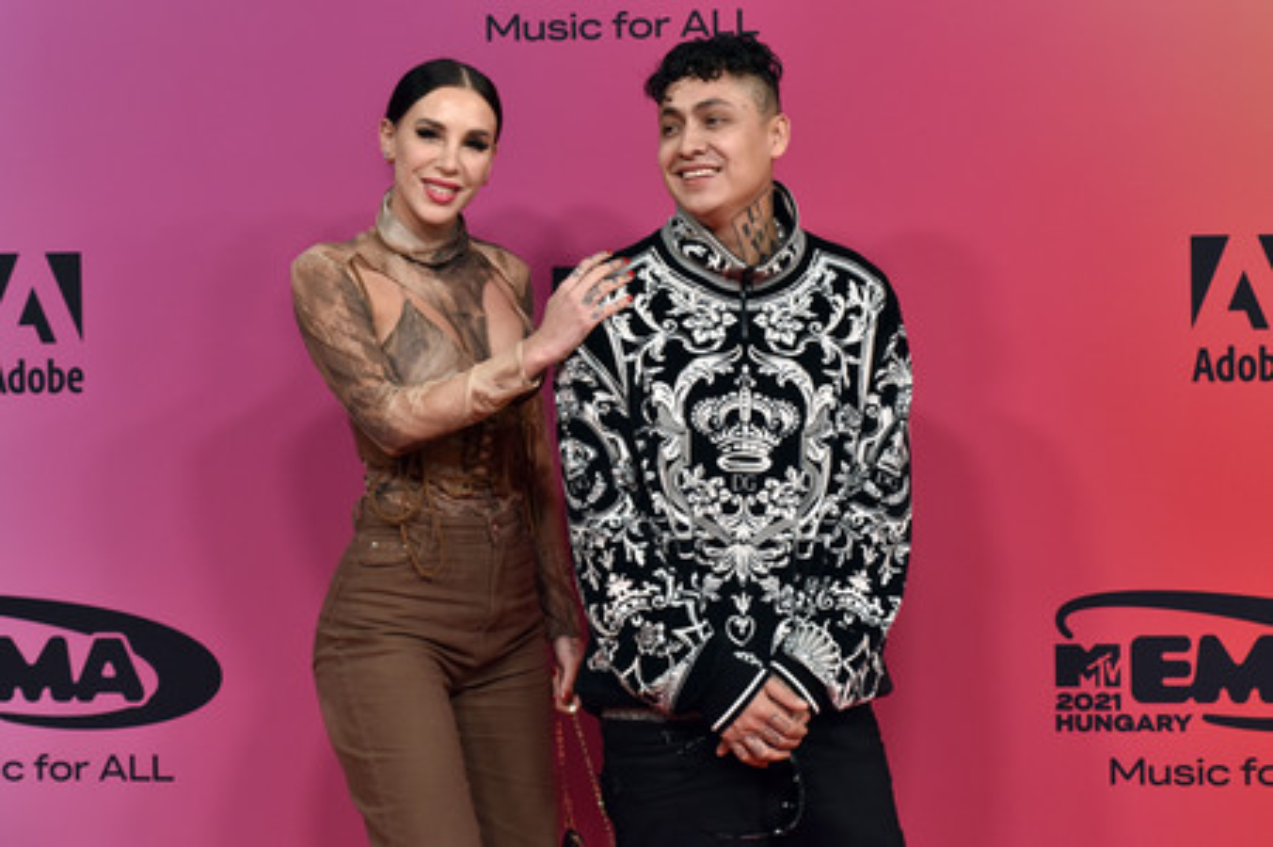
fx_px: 3251
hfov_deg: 22.2
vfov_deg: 14.8
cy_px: 424
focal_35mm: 92
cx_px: 636
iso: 2000
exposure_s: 1/200
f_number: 5.6
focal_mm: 92
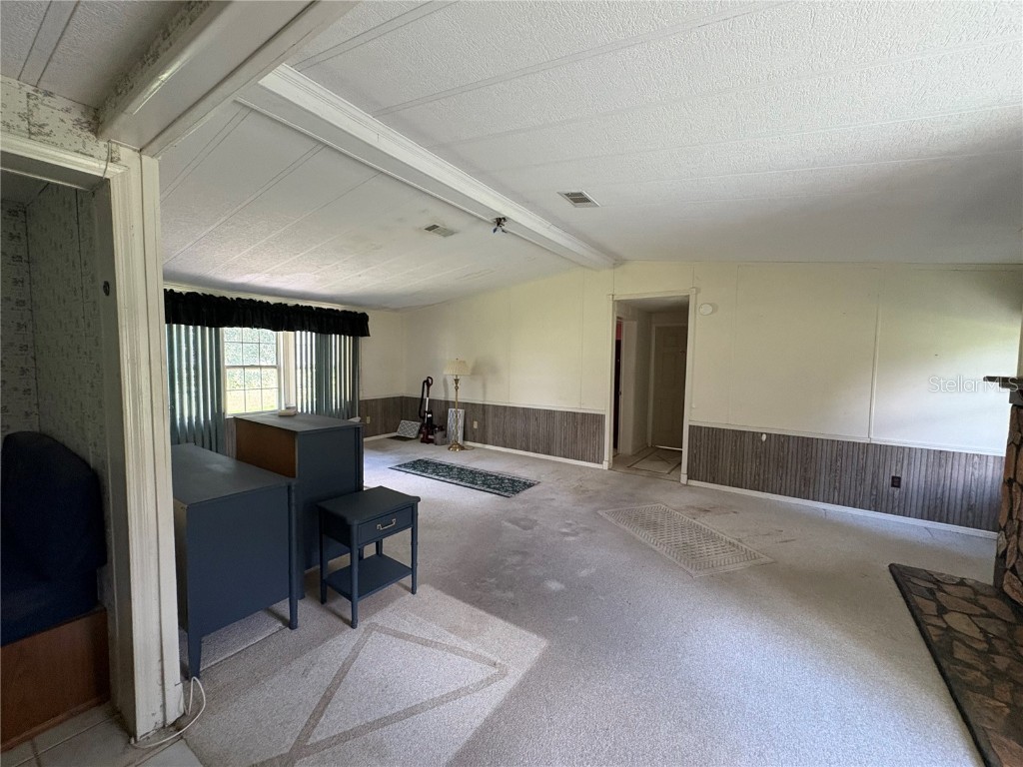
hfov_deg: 102.1
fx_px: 414
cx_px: 512
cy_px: 384
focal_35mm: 14
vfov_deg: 85.7
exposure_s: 1/60
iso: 400
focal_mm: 2.22
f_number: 2.2
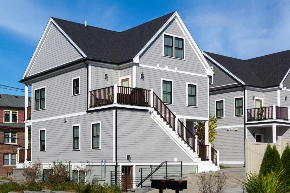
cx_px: 145
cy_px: 96
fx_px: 423
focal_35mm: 52
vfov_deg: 25.8
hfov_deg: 37.8
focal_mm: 35
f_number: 5.6
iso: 100
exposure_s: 1/1500
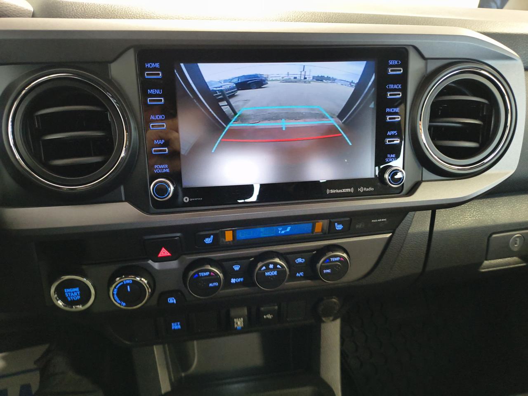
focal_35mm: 24
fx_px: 366
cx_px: 264
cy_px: 198
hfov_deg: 71.6
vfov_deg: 56.8
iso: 1184
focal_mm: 5.56
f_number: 1.8
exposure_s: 1/60
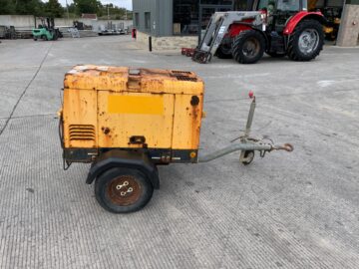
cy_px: 134
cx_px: 180
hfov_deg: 61.7
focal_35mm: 29
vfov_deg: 48.2
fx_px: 301
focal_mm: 3
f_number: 1.8
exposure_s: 1/1055
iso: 16
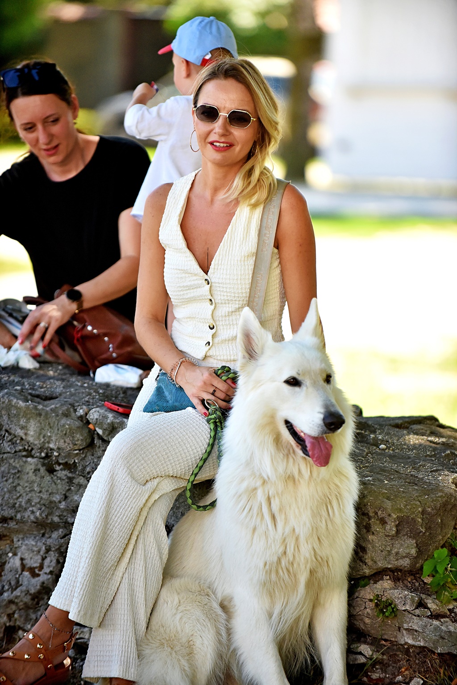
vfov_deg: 10.3
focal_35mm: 200
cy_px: 342
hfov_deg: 6.9
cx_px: 228
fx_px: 3805
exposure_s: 1/4000
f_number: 2.8
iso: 1600
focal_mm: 200
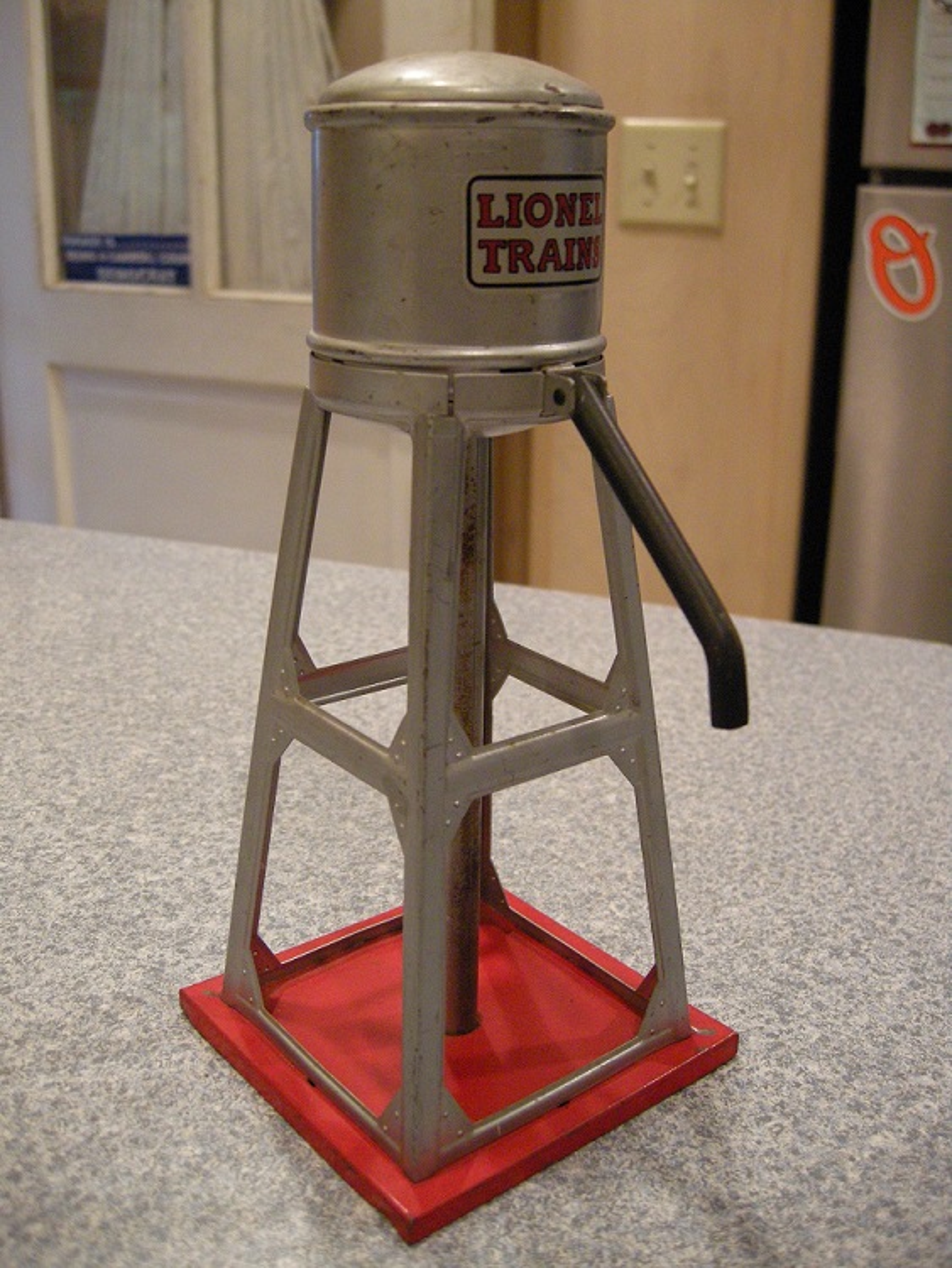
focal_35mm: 35
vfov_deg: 52.6
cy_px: 634
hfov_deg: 40.7
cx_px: 476
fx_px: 1283
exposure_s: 1/23.3
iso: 400
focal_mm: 7.5
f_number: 2.7
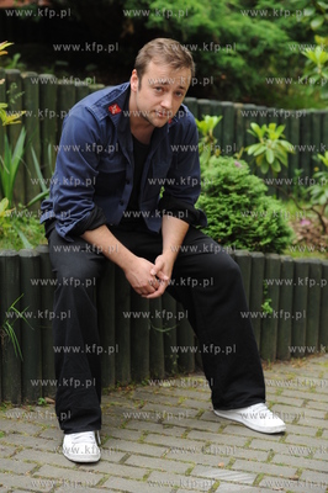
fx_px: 1164
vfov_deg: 23.9
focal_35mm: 85
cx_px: 164
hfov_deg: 16.0
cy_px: 246
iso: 800
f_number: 4
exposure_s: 1/400
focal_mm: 85
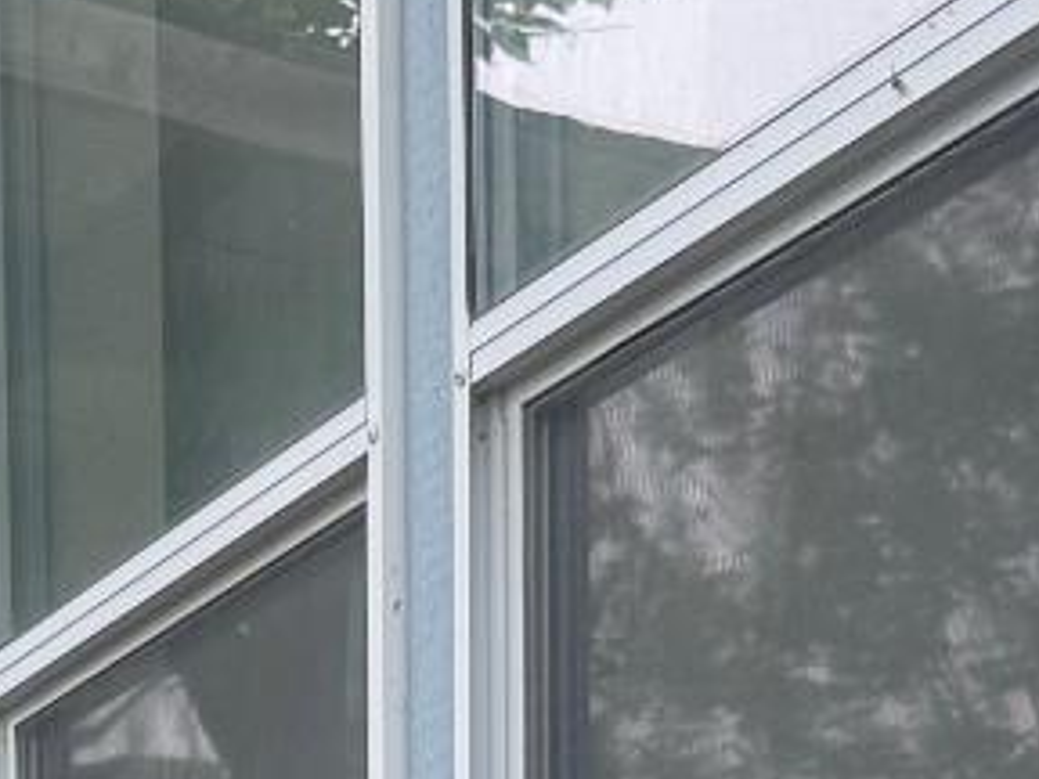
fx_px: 3752
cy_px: 1744
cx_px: -152
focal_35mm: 125
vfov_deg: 10.5
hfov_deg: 15.3
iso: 64
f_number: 1.78
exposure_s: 1/154
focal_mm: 6.76
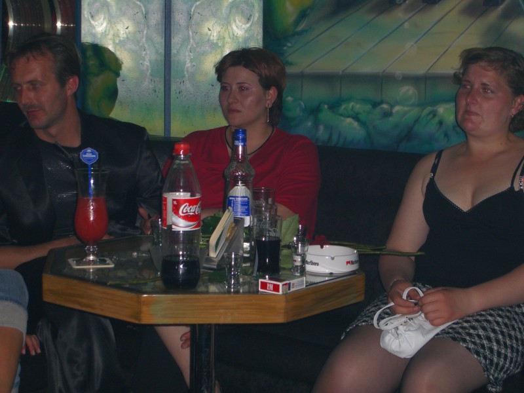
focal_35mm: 80
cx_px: 262
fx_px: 1211
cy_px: 196
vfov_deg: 18.4
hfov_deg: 24.4
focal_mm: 16.6
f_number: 4.4
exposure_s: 1/60
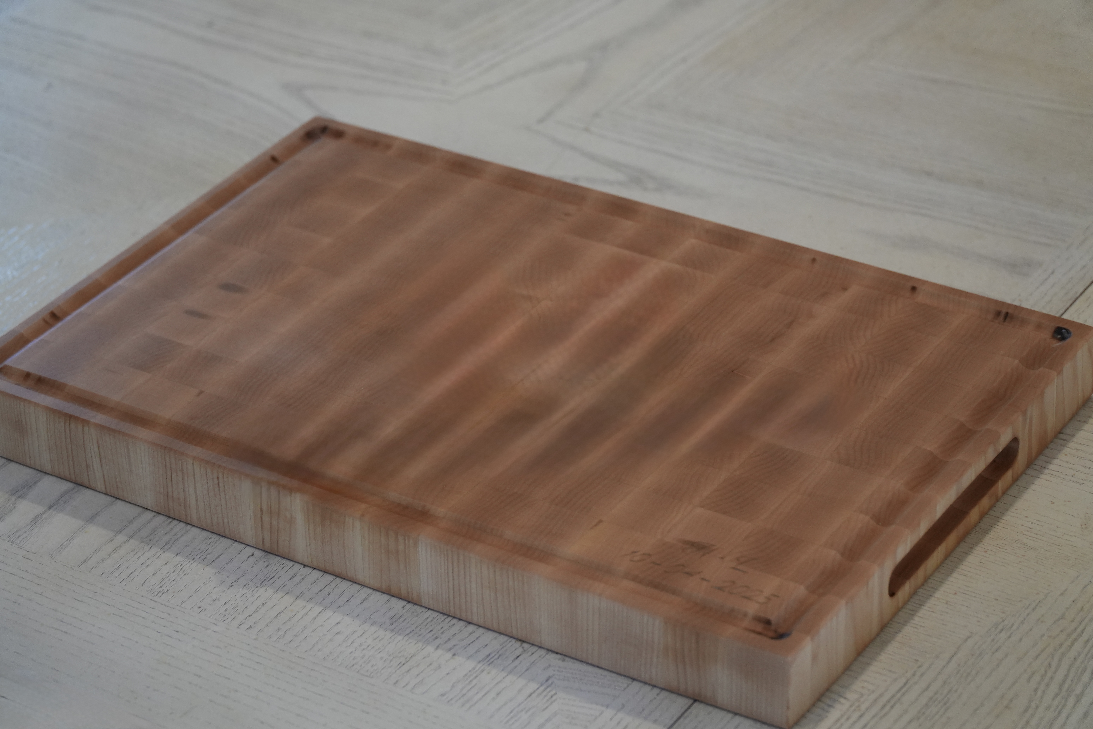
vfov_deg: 14.0
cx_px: 546
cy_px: 364
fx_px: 2960
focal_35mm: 98
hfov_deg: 20.9
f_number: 4
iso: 1250
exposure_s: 1/160
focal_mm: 65
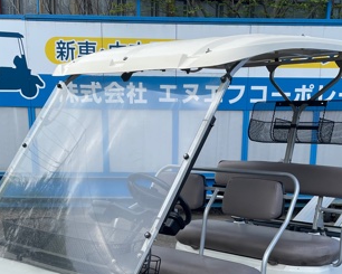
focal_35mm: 53
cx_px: 178
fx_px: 537
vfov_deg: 27.6
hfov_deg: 35.3
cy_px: 245
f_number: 1.6
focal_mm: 4.2
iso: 32
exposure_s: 1/1435
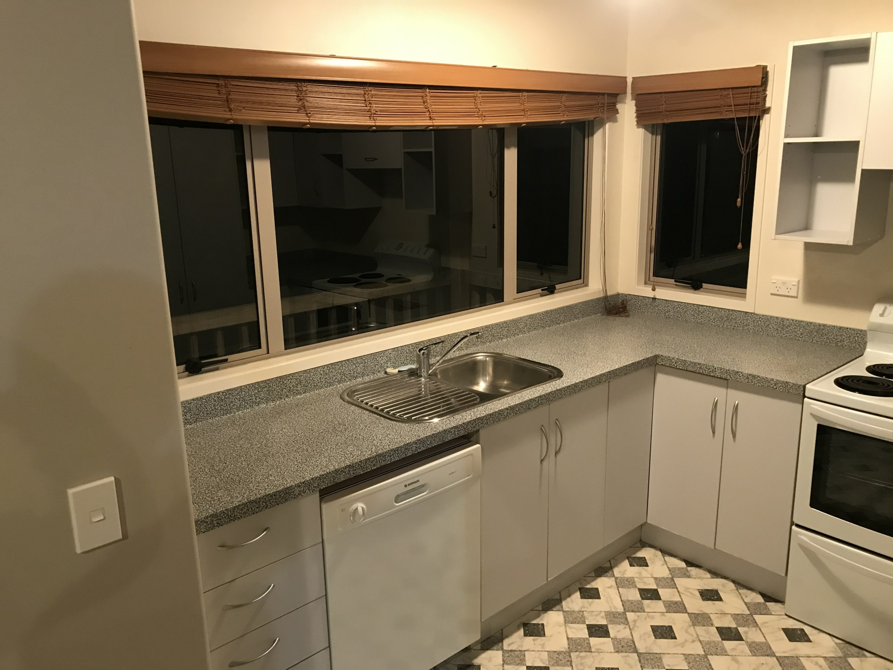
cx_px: 446
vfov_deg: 49.7
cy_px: 335
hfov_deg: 63.4
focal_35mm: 28
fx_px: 722
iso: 100
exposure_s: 1/17
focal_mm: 3.99
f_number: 1.8
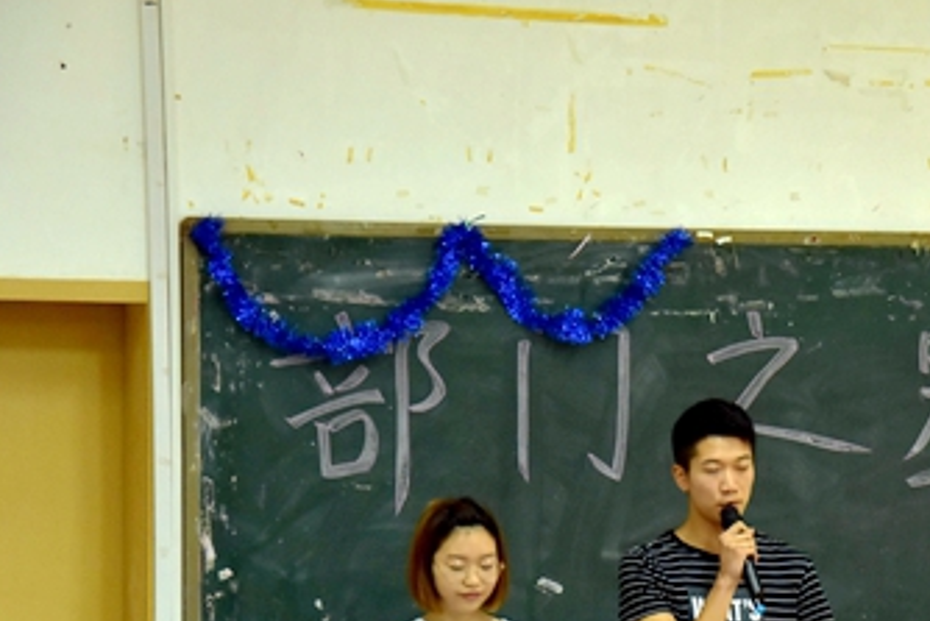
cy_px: 493
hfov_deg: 10.1
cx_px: 816
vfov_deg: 6.8
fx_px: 5218
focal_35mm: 202
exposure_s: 1/25
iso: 1000
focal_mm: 75
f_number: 5.3
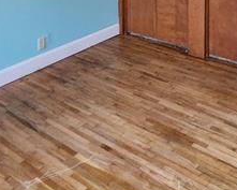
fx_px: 309
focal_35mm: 44
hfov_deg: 41.2
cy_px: -73
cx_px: 167
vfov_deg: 27.1
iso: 500
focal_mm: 2.2
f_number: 2.2
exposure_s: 1/30
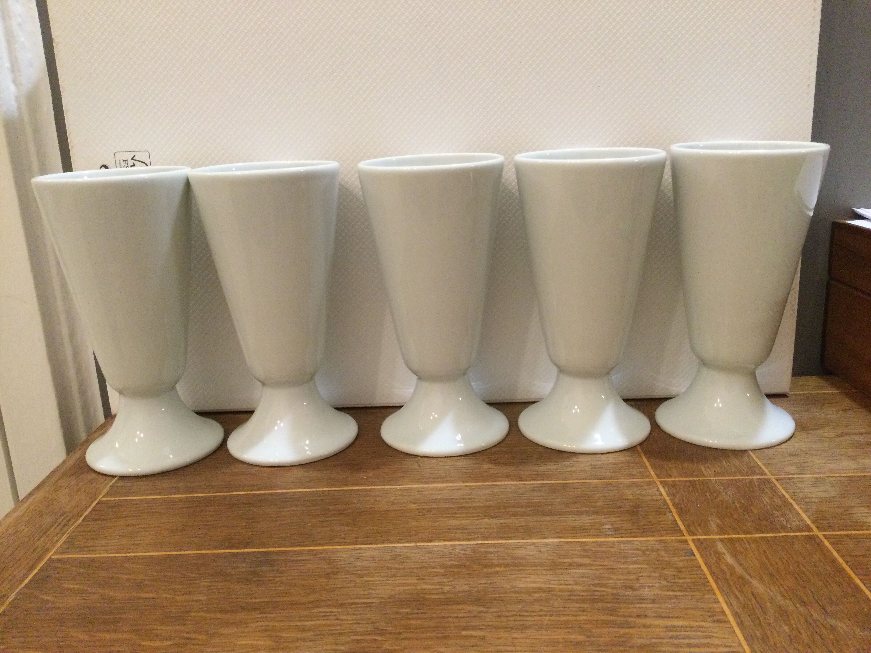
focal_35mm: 31
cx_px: 436
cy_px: 326
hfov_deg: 58.4
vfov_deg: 45.4
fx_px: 780
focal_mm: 3.3
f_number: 2.4
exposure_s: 1/20
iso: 200
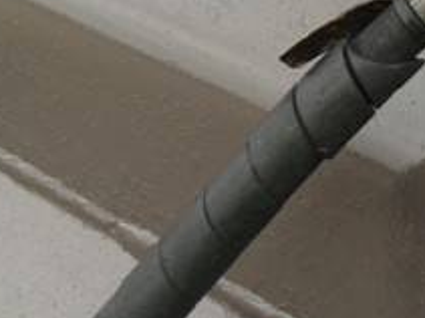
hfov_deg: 20.4
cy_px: -147
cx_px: 550
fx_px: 1080
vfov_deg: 15.6
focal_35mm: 88
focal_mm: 4.15
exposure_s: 1/50
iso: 32
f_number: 2.2
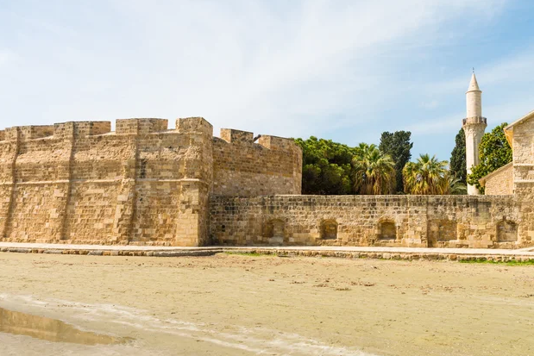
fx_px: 460
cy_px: 187
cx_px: 287
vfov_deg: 42.3
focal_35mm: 31
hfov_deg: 60.2
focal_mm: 24
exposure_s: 1/320
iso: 100
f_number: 7.1
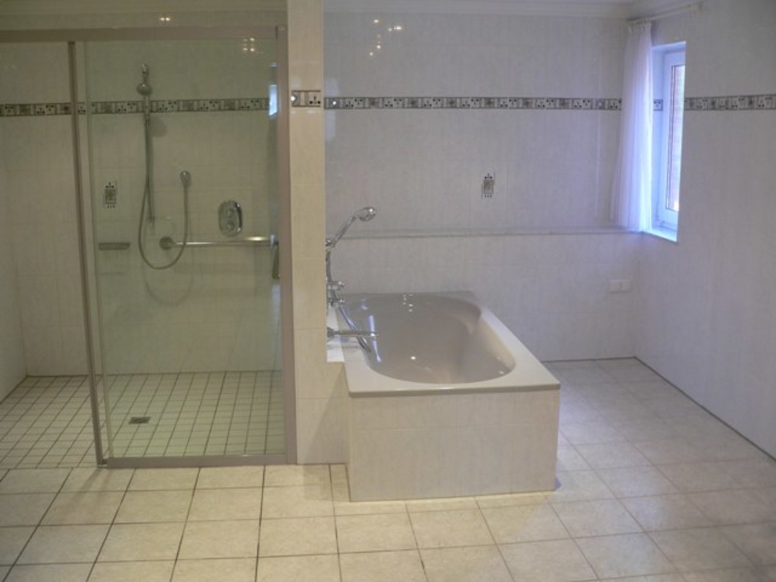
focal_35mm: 36
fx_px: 807
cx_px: 388
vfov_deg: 39.7
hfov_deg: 51.4
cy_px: 291
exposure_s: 1/13
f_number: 2.8
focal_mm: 6
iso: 100
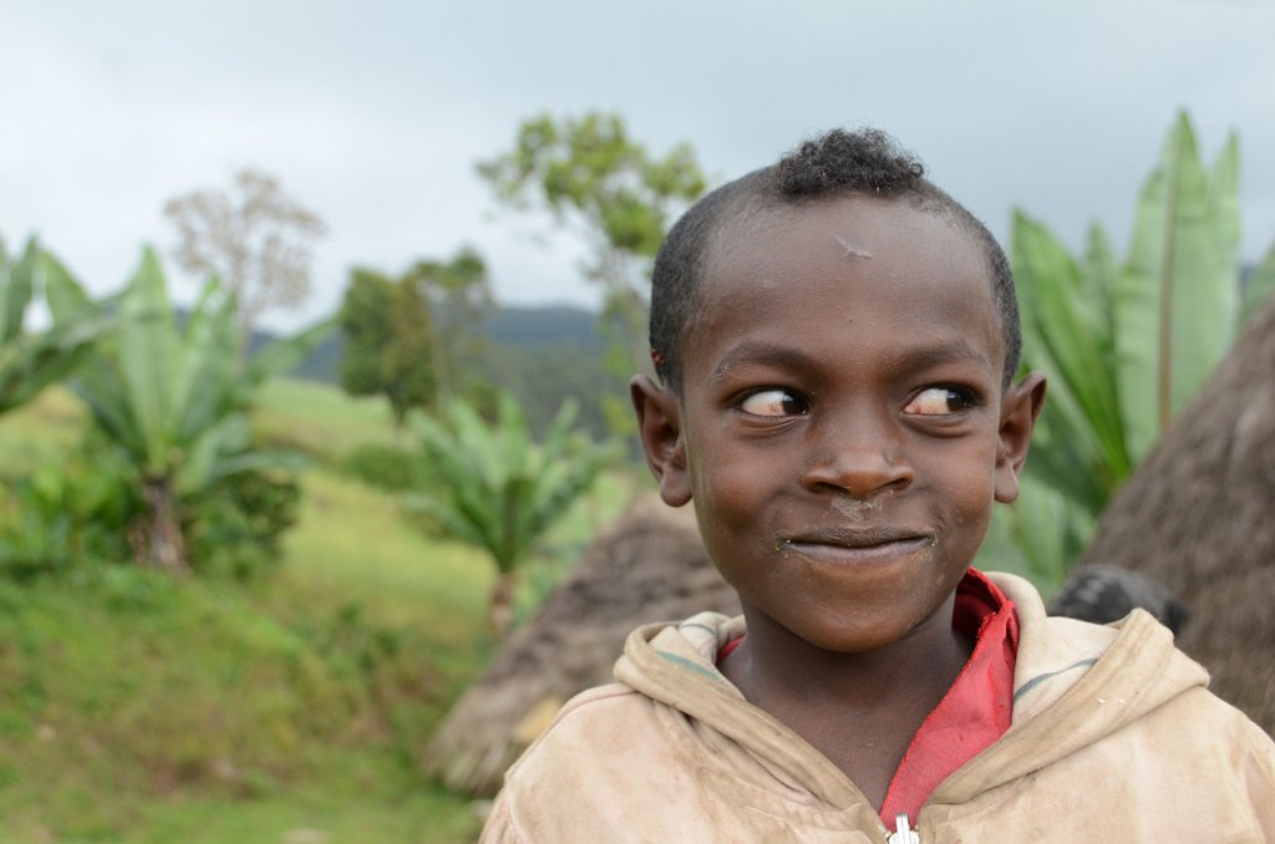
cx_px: 638
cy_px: 422
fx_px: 1802
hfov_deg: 39.0
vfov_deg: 26.4
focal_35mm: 51
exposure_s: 1/1000
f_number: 6.3
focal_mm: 34
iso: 1250
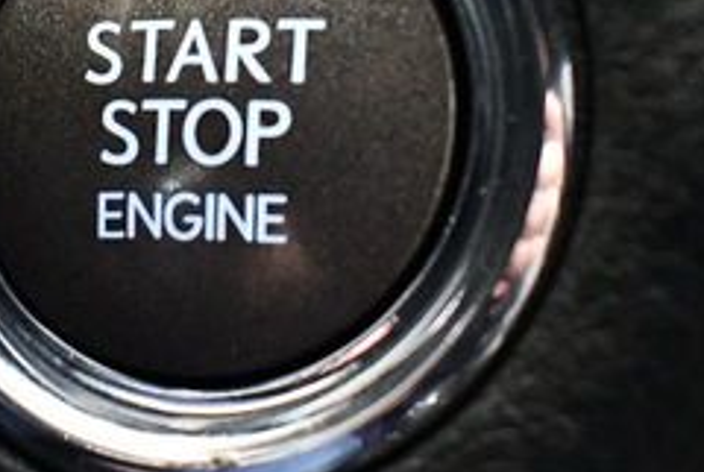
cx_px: 252
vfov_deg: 14.3
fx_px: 1881
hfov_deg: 21.1
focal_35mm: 96
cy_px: 145
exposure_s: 1/60
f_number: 3.5
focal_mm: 18
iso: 9000
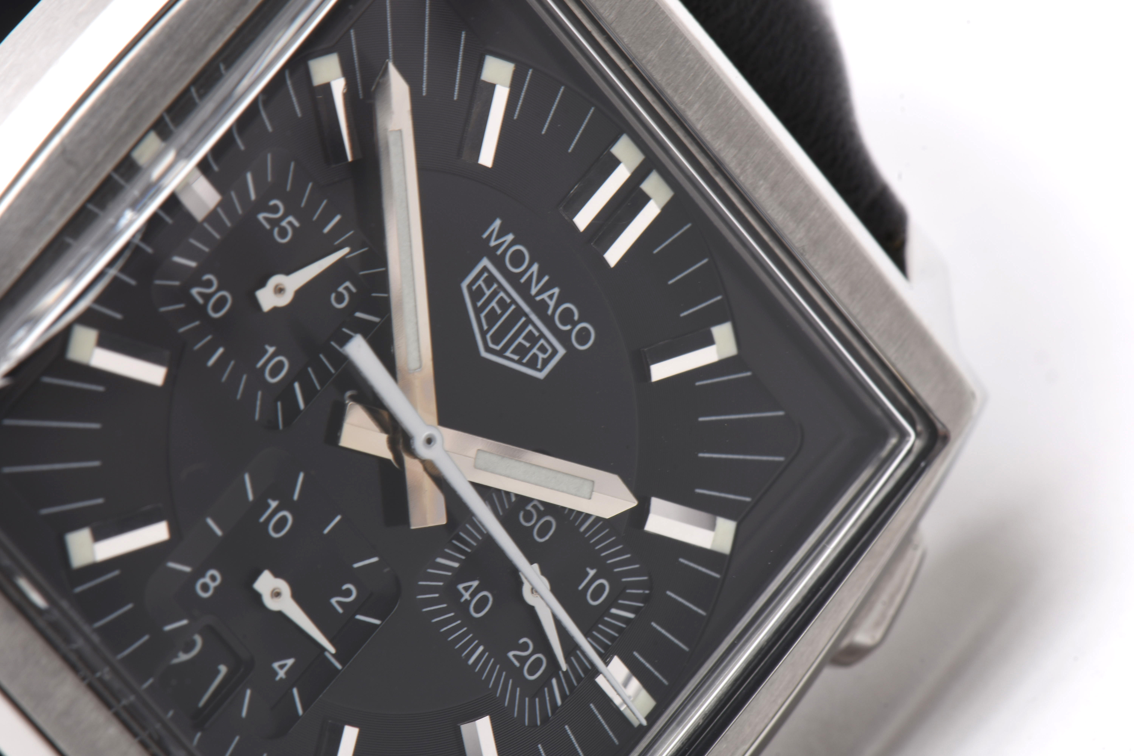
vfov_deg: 10.8
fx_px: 4016
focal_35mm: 128
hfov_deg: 16.1
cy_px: 378
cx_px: 567
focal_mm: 85
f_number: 22
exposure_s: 1/100
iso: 100
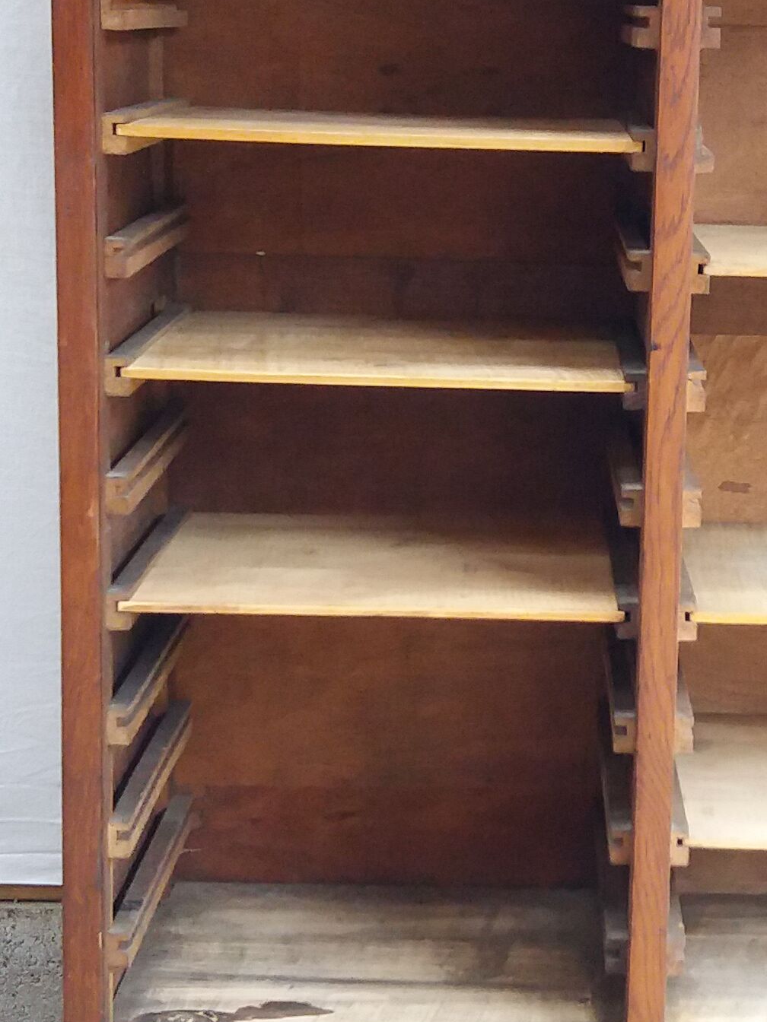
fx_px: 2541
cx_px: 581
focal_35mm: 86
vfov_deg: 22.8
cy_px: 495
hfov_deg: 17.1
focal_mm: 3.7
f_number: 1.9
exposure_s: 1/100
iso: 200
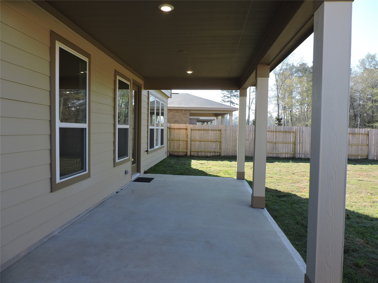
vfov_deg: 56.8
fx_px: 262
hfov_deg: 71.6
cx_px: 189
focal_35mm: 24
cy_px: 142
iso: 100
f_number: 3
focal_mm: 4.3
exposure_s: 1/400
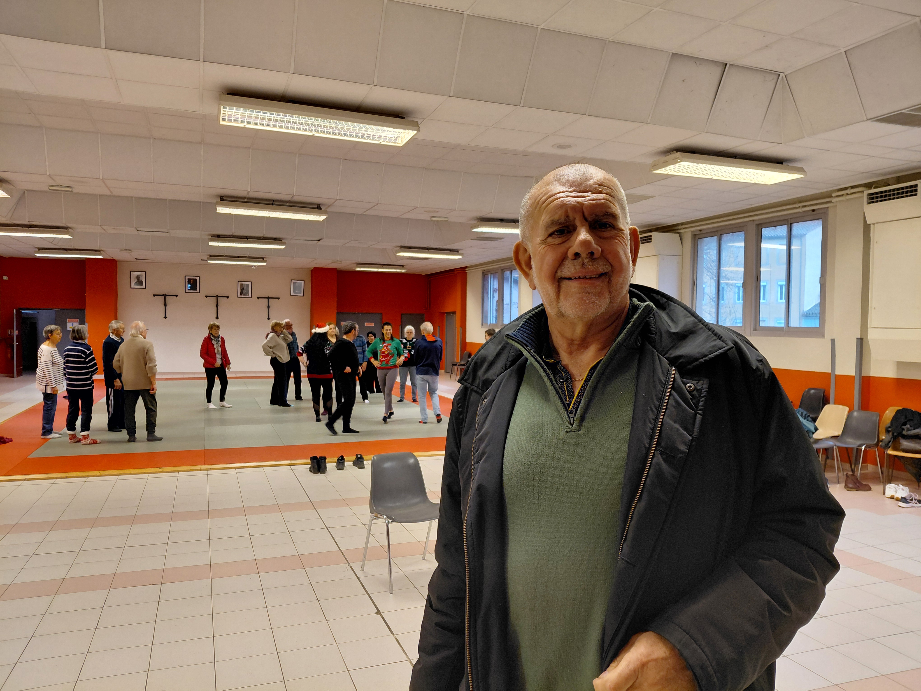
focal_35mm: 25
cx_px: 460
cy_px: 346
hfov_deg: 69.4
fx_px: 665
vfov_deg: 54.9
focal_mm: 4.69
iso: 200
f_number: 1.8
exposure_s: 1/100
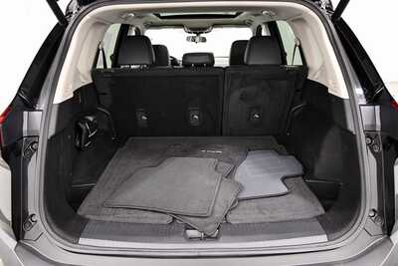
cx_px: 199
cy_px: 133
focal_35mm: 27
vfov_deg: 48.0
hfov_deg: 67.4
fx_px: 299
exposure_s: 1/60
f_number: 5.6
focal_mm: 18
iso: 3600
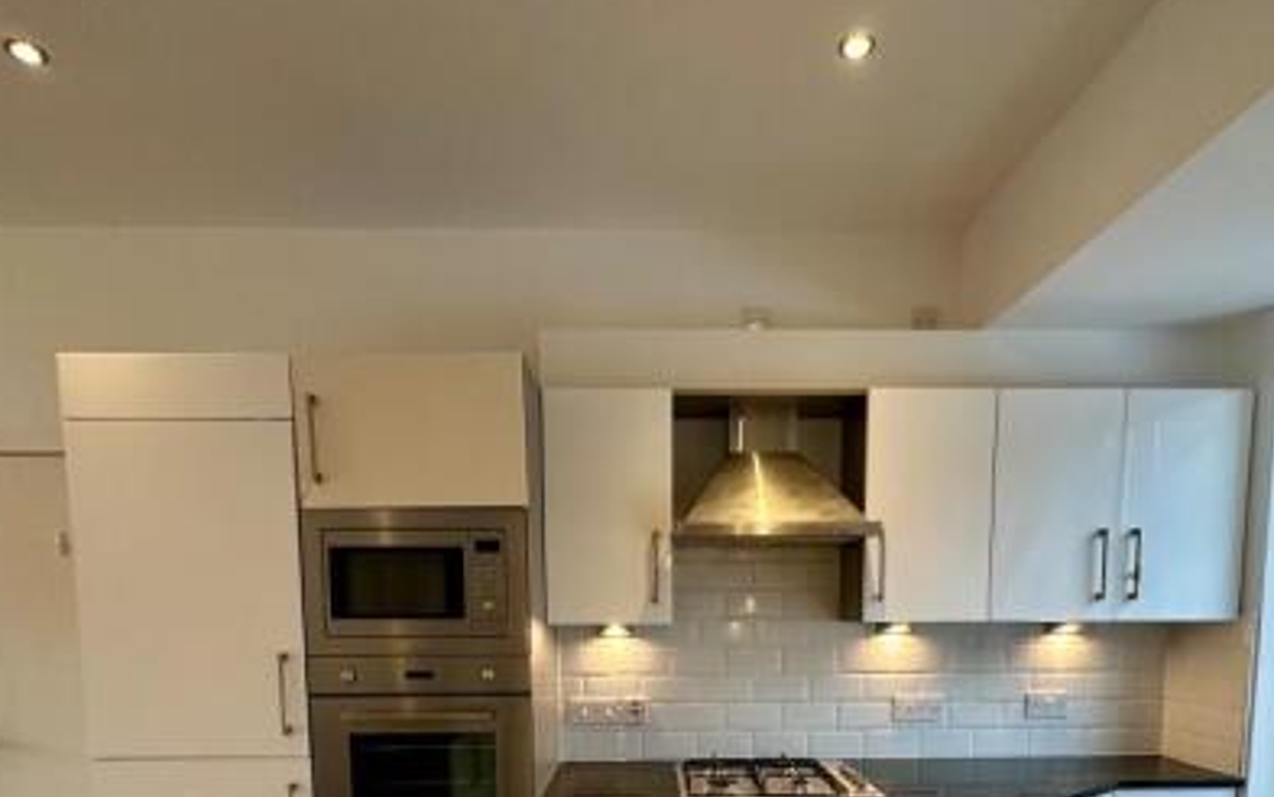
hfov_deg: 79.6
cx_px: 663
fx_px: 764
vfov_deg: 50.1
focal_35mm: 22
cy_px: 688
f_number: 2.2
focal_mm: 2.22
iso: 250
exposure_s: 1/100
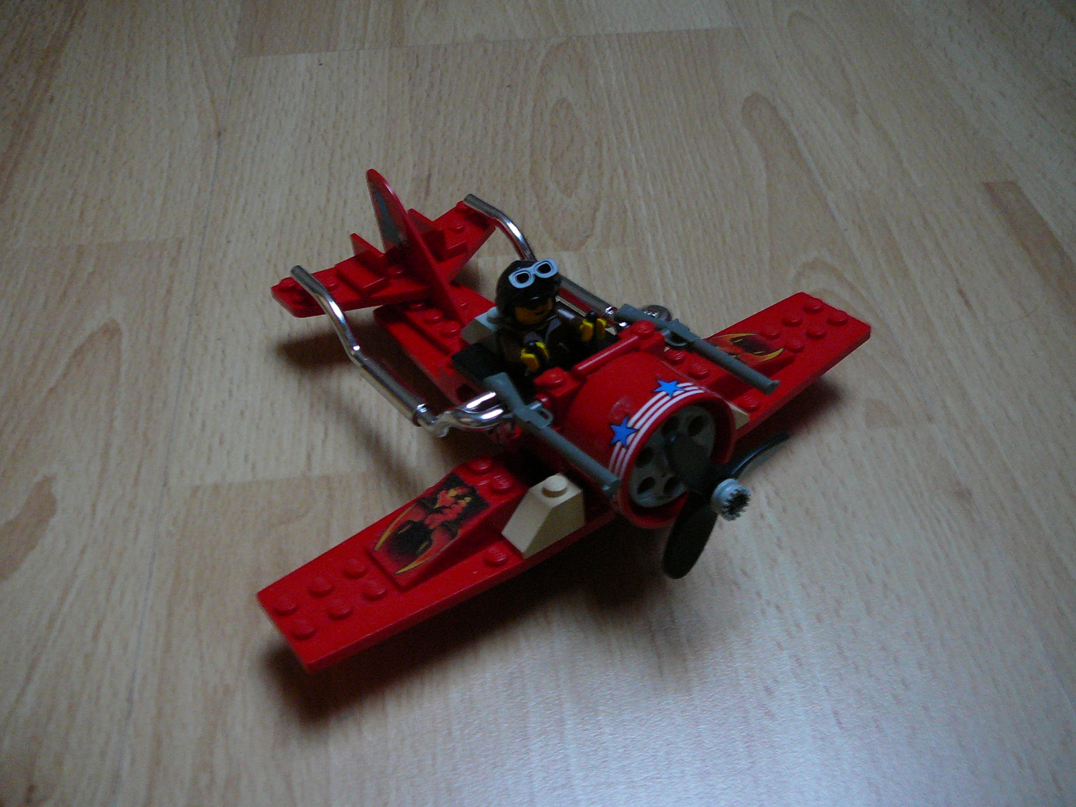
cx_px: 538
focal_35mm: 35
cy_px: 404
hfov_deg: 52.6
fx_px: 1088
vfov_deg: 40.7
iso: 200
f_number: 2.8
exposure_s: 1/8
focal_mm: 5.2
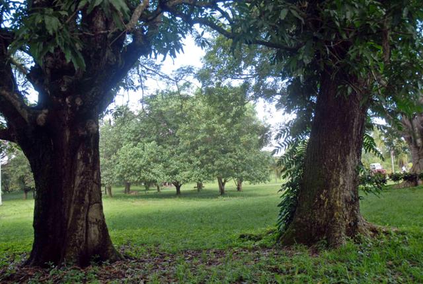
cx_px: 212
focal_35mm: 36
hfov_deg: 53.1
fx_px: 424
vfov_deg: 37.0
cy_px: 142
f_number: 5
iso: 200
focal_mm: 24
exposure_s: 1/80
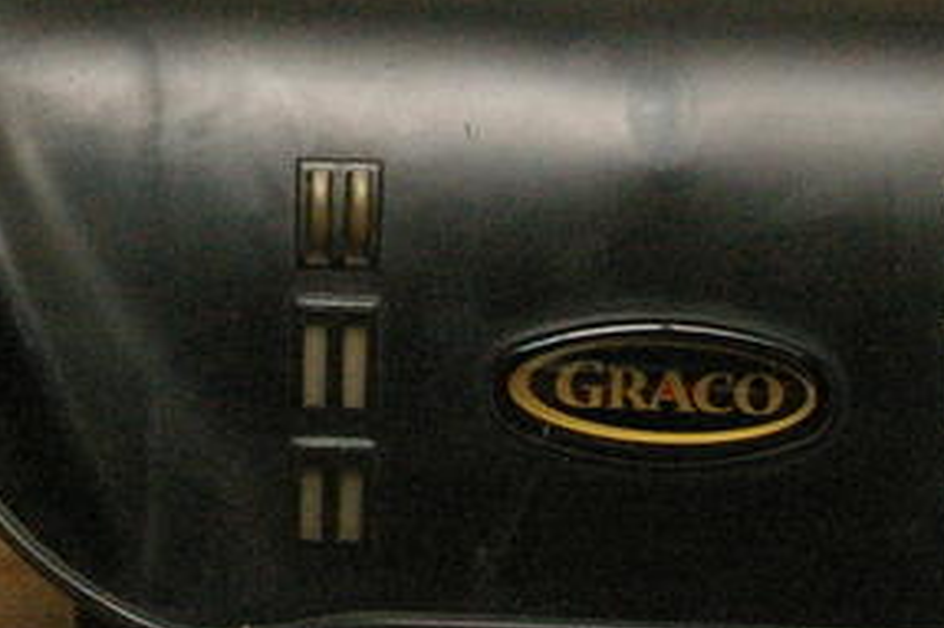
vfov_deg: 7.4
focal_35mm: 183
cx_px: -217
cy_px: -199
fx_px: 4796
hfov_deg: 11.0
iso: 1600
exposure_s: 1/180
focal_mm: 28
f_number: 22
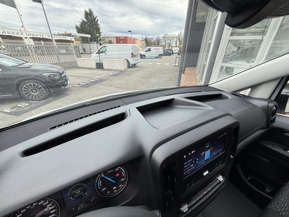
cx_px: 144
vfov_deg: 85.7
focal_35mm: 14
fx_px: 117
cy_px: 108
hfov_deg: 102.1
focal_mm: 2.22
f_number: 2.2
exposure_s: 1/107
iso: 40
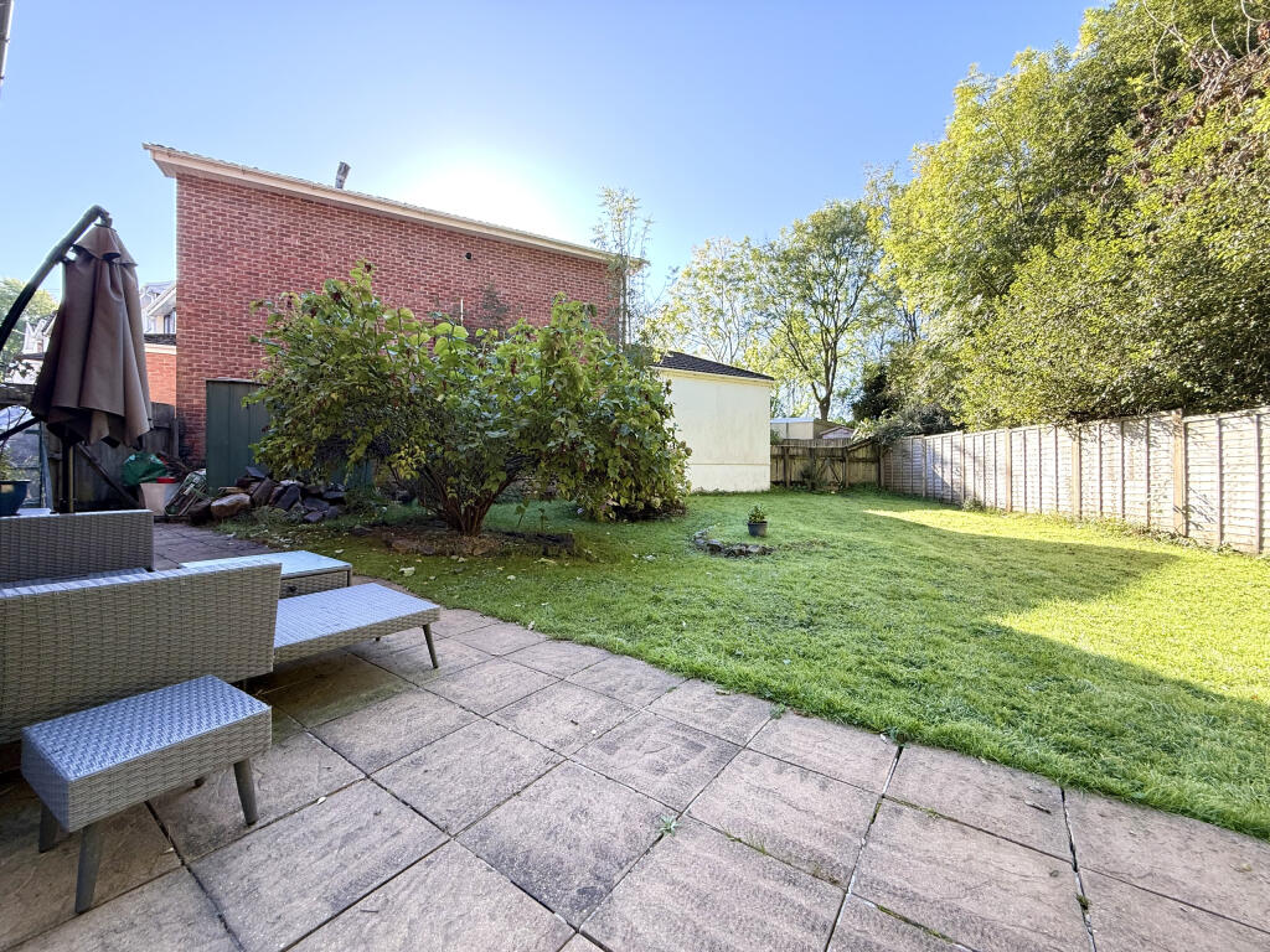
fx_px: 514
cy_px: 476
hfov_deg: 102.1
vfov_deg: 85.7
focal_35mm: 14
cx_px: 635
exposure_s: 1/157
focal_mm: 2.22
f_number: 2.2
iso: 64
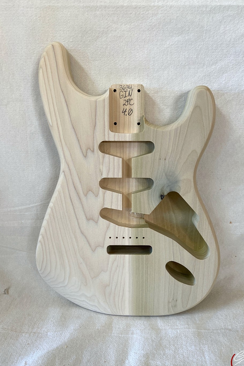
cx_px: 129
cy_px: 182
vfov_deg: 65.5
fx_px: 285
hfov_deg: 46.4
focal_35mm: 28
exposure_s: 1/60
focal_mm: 4.25
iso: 64
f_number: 1.8
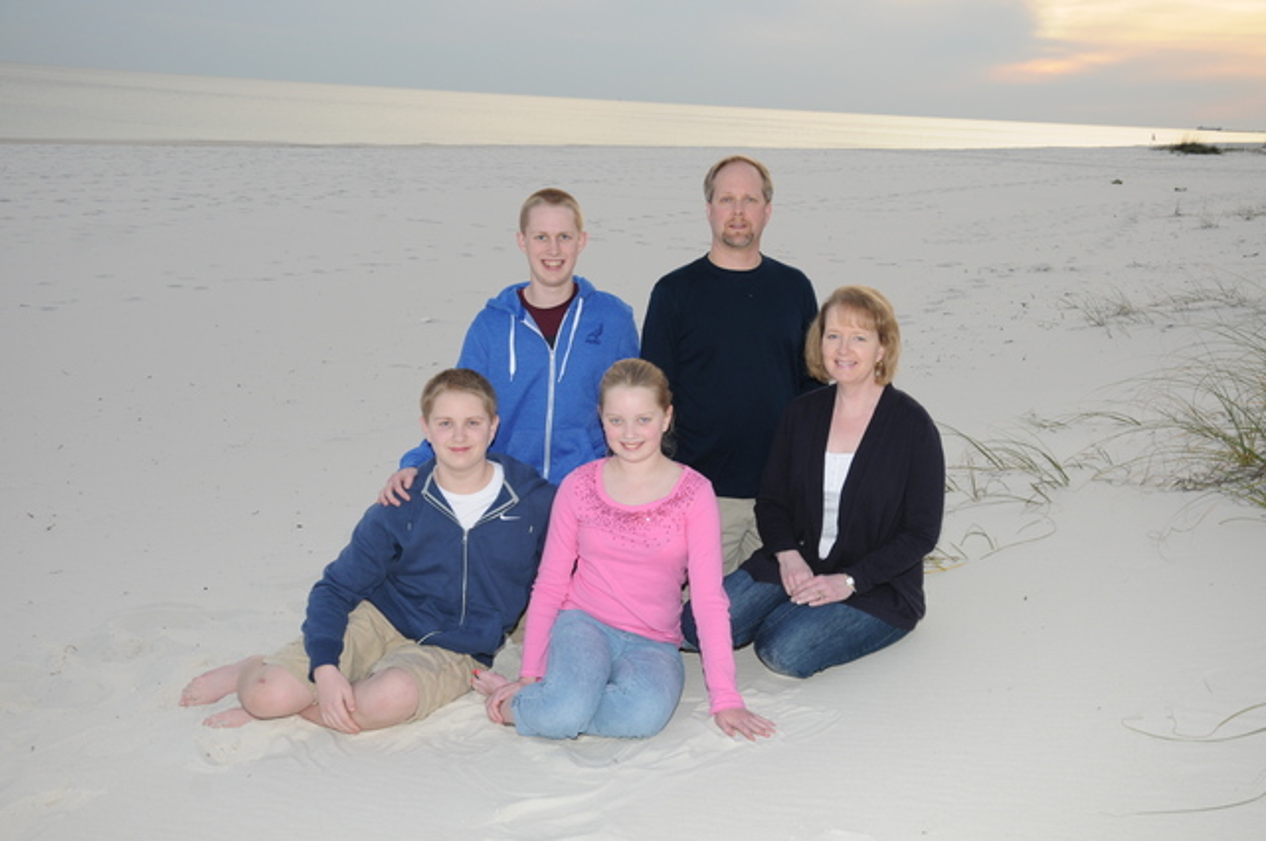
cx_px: 633
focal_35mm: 39
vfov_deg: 34.1
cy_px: 420
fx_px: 1370
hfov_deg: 49.6
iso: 250
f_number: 5.6
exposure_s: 1/125
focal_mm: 26
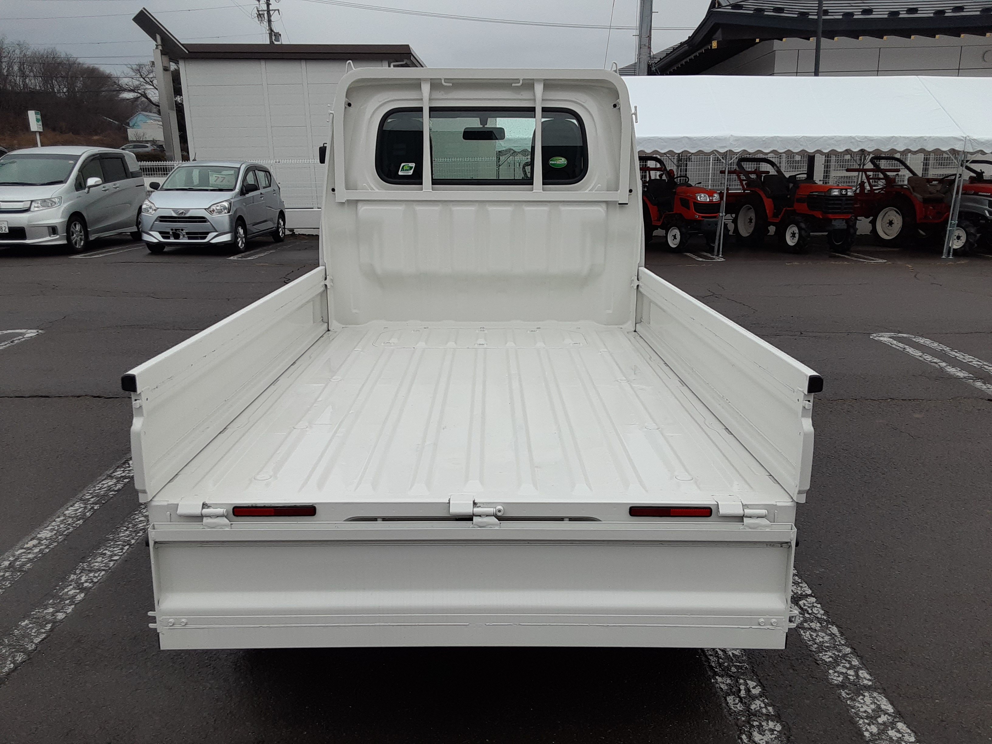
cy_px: 372
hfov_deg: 65.3
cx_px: 496
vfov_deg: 51.4
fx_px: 774
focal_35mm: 27
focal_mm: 2.91
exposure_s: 1/110
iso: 40
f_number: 1.9
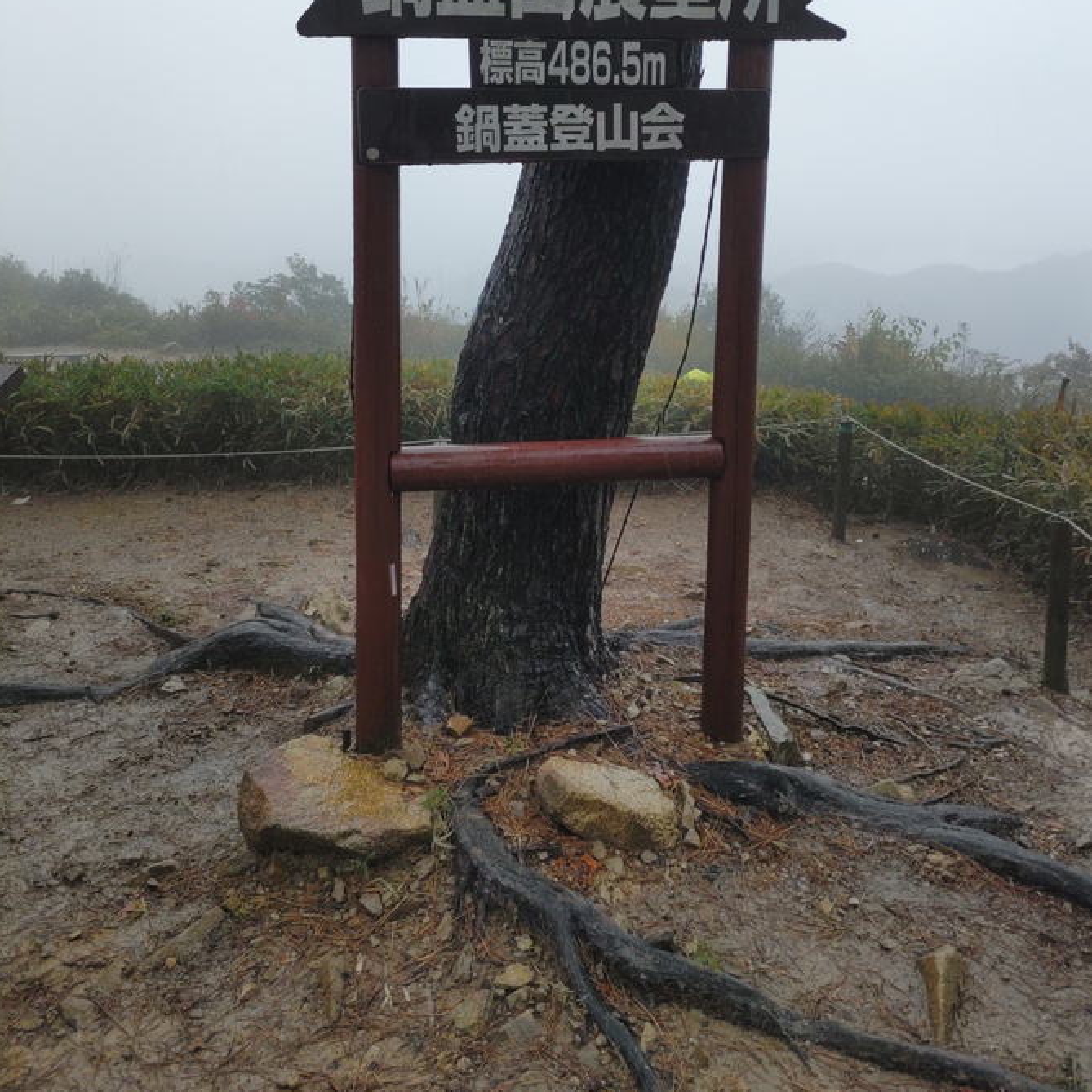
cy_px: 333
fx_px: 1178
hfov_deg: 49.7
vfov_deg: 48.6
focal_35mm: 33
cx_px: 581
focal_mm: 4.8
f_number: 1.79
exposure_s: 1/226
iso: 50
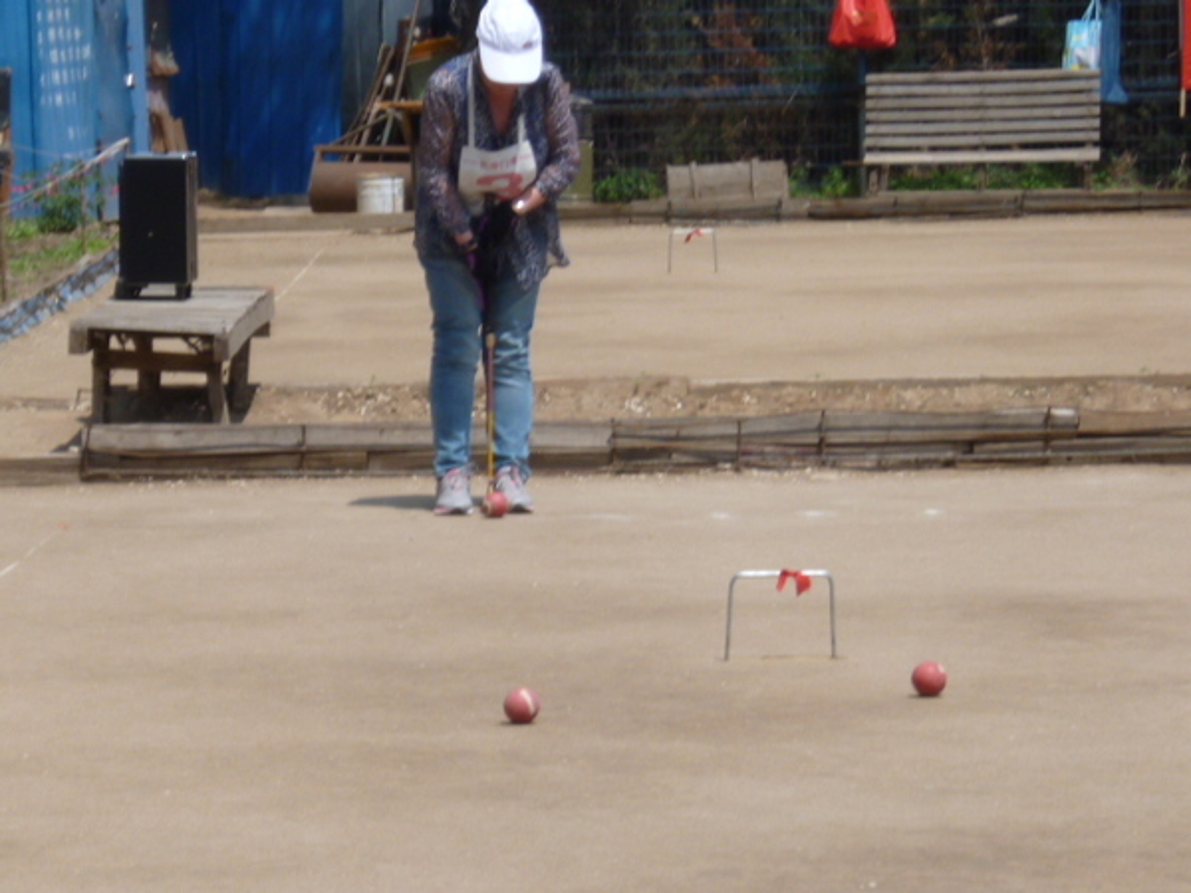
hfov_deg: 9.6
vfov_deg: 7.2
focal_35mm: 206
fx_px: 7088
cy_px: 446
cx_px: 596
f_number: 6.4
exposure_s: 1/320
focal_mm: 21.5
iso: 100
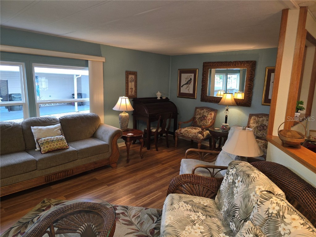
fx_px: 210
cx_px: 158
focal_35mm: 23
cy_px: 118
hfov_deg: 73.9
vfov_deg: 58.9
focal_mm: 6.3
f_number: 1.7
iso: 100
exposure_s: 1/60
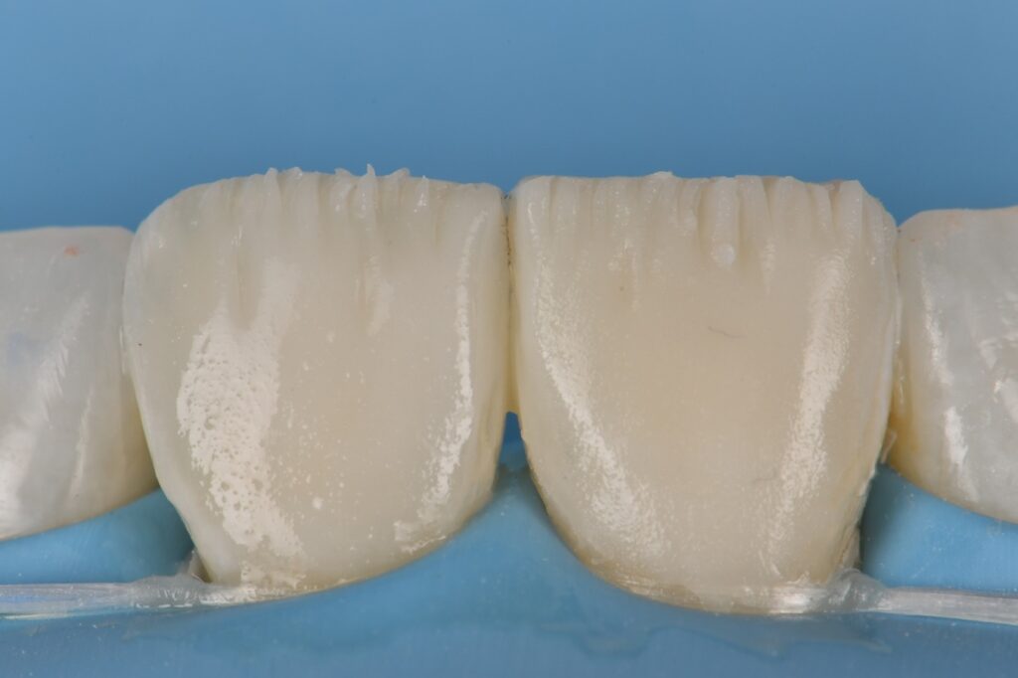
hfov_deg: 13.1
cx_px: 509
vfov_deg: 8.7
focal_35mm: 157
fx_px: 4438
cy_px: 339
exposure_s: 1/160
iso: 200
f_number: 32
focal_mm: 105
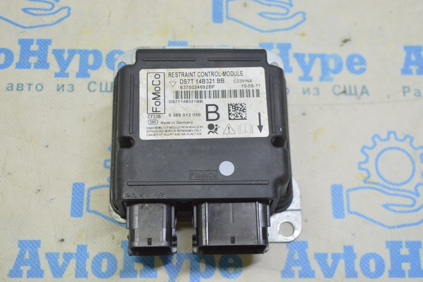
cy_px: 141
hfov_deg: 36.9
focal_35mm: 54
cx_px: 212
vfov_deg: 25.0
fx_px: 634
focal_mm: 36
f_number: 5.6
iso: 400
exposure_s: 1/25
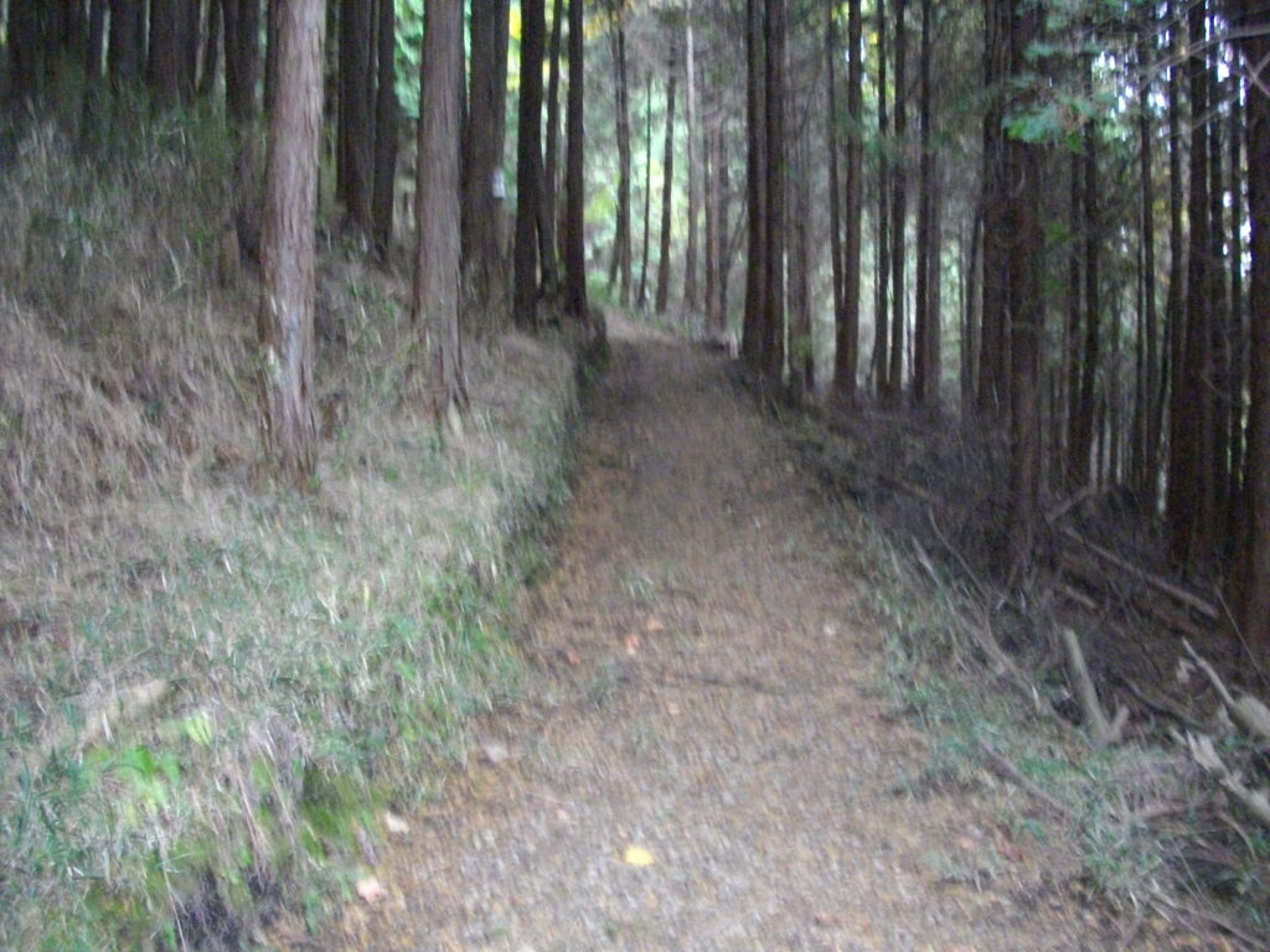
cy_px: 476
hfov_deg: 50.1
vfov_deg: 38.7
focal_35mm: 37
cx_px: 635
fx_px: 1357
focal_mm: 6.2
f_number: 2.8
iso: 800
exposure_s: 1/50
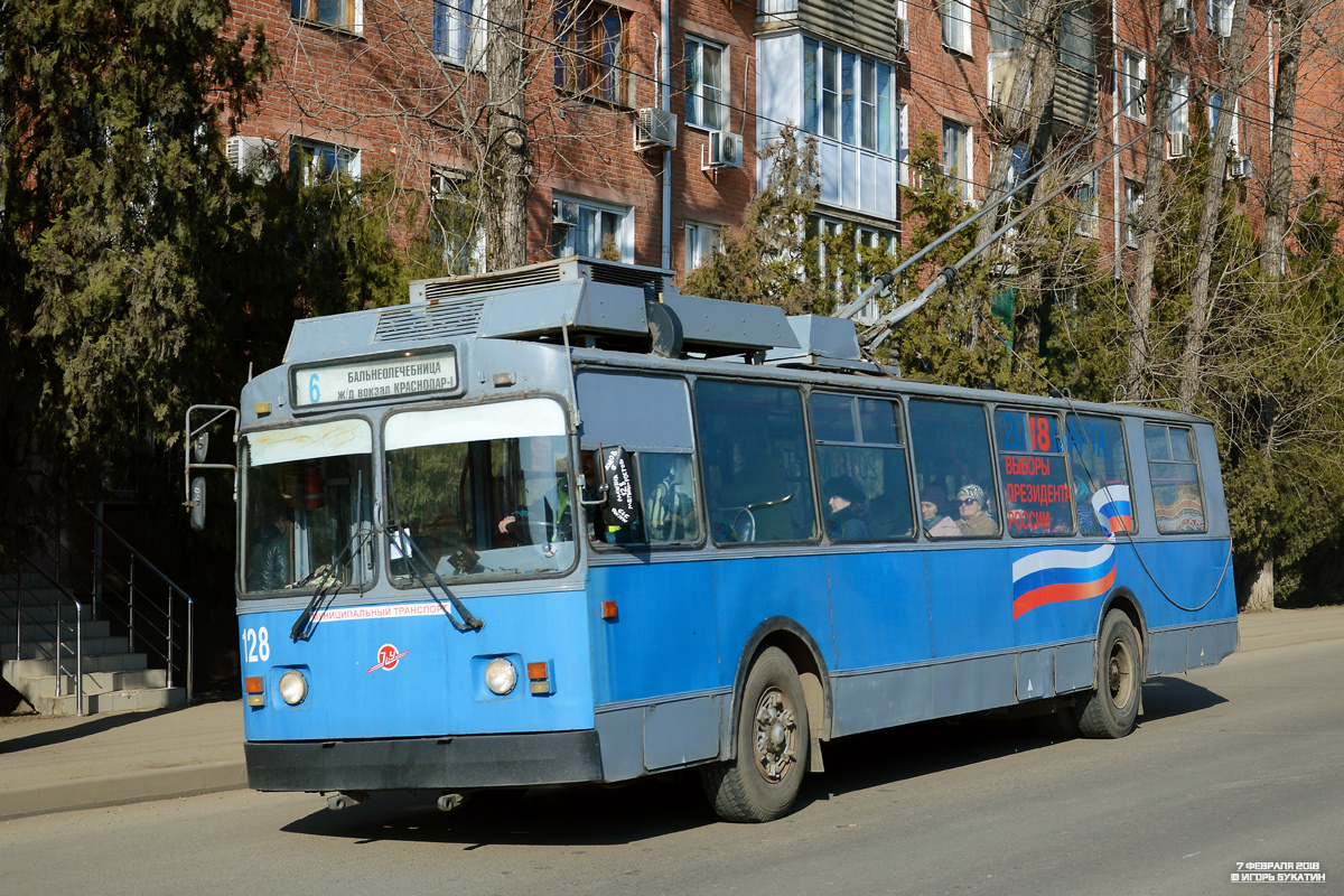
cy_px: 448
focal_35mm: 51
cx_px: 672
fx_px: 1904
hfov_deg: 38.9
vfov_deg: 26.5
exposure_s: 1/640
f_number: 5.6
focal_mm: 34
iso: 100
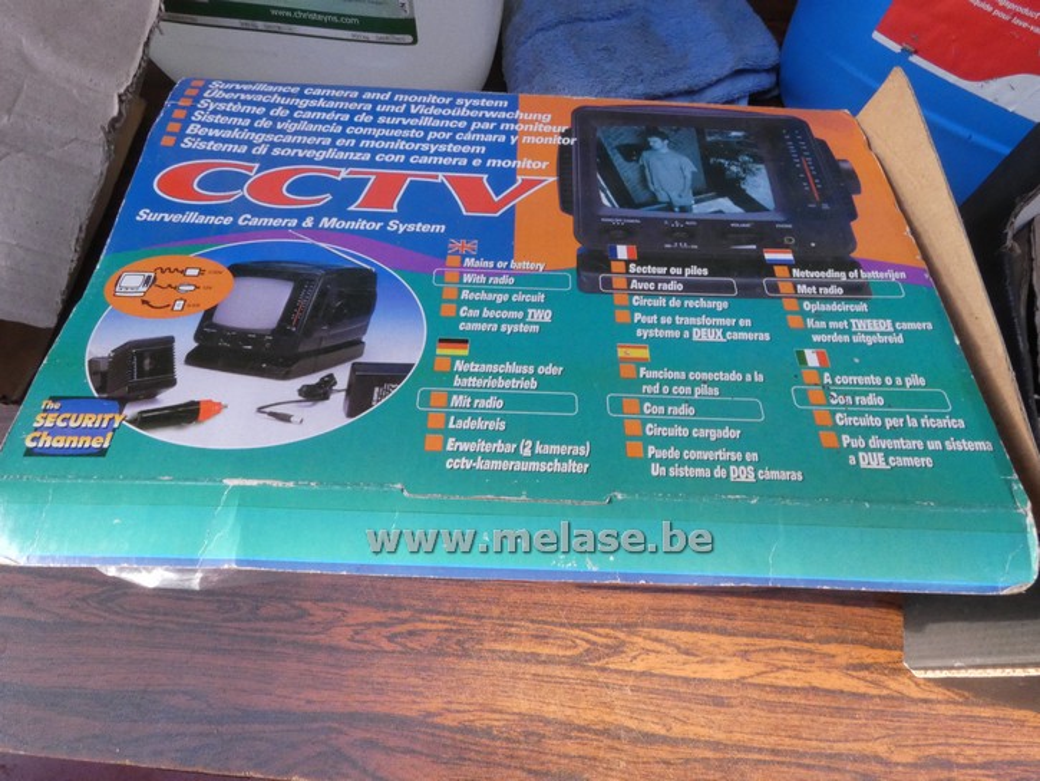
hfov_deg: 81.7
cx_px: 520
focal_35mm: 20
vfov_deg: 66.0
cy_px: 390
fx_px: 601
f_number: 8
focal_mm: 3.6
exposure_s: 1/60
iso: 500
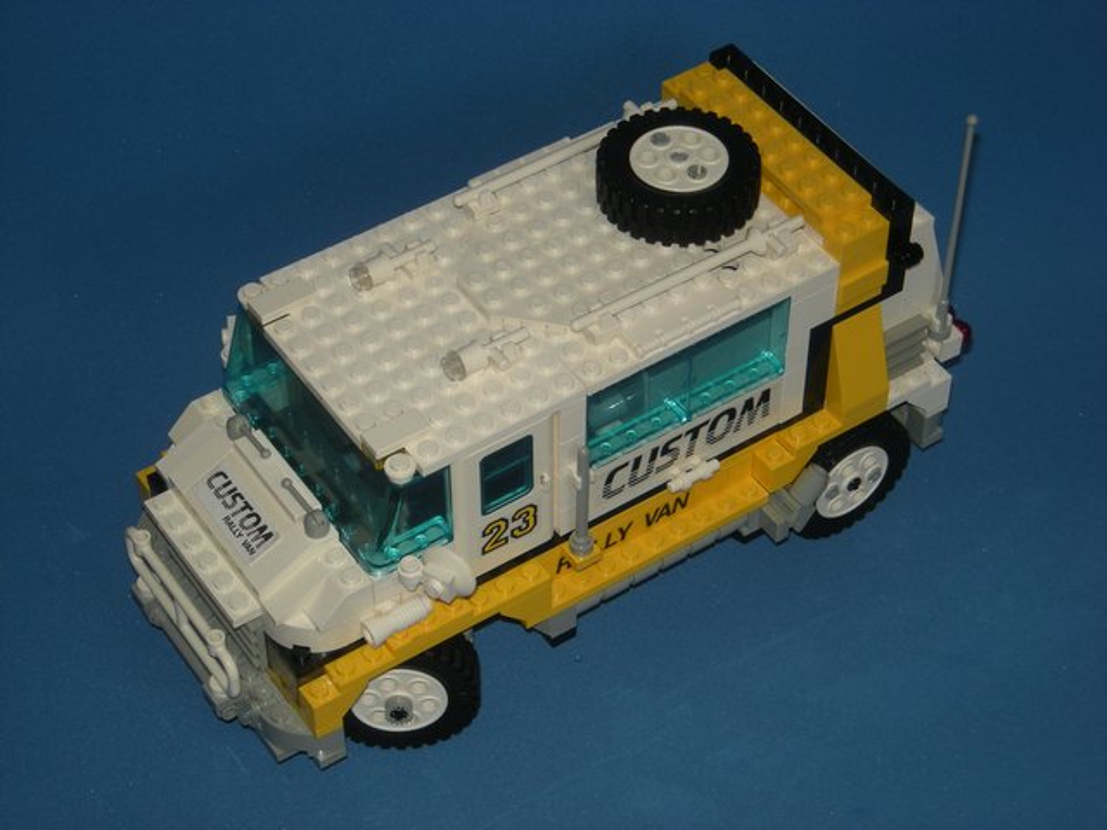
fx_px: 2686
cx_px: 554
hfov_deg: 23.3
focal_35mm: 84
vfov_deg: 17.6
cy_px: 415
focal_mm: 13.7
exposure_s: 1/57
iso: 64
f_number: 4.1
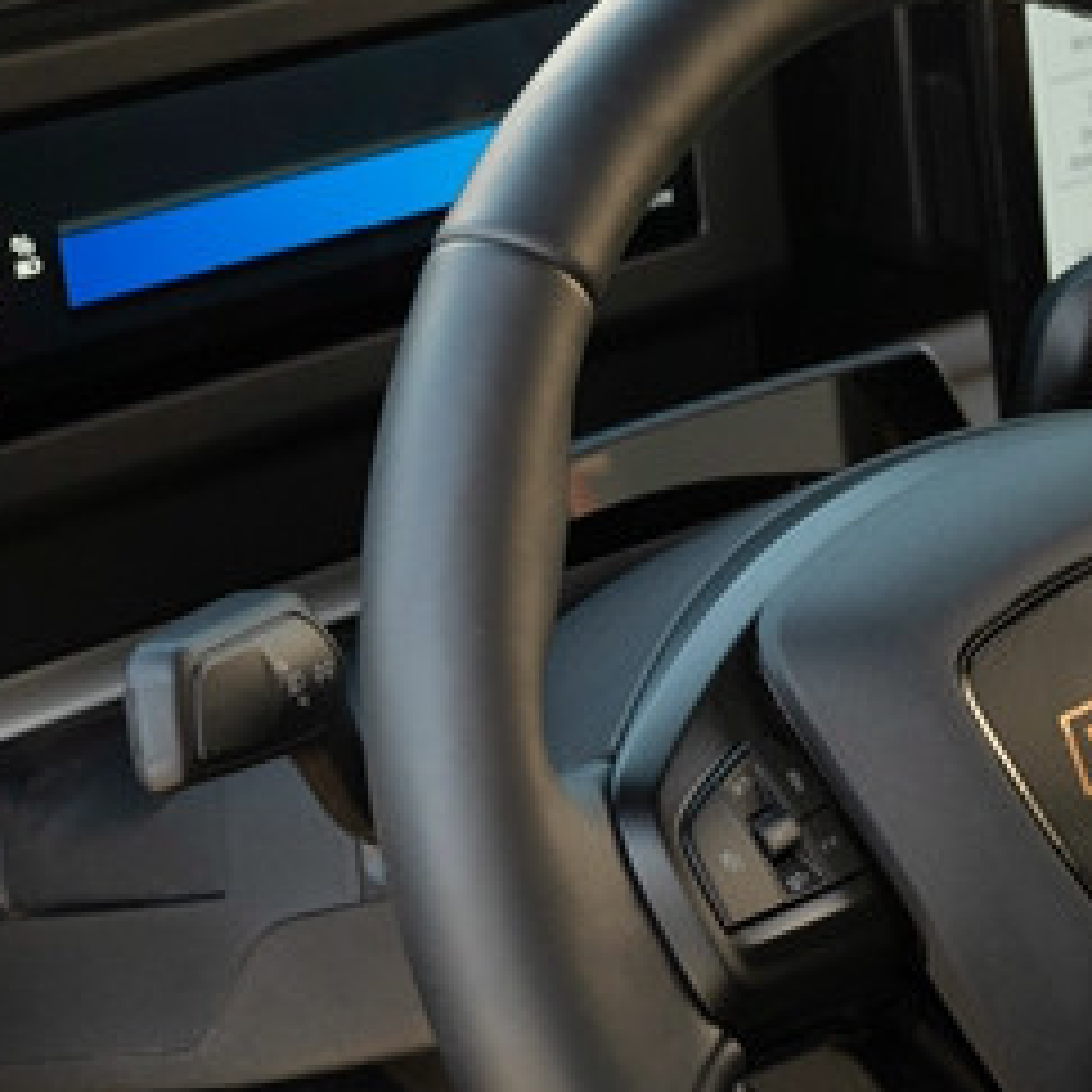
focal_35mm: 105
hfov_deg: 16.0
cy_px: 694
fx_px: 3747
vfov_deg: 16.6
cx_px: 1285
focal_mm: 30
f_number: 5.6
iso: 800
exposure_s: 1/100
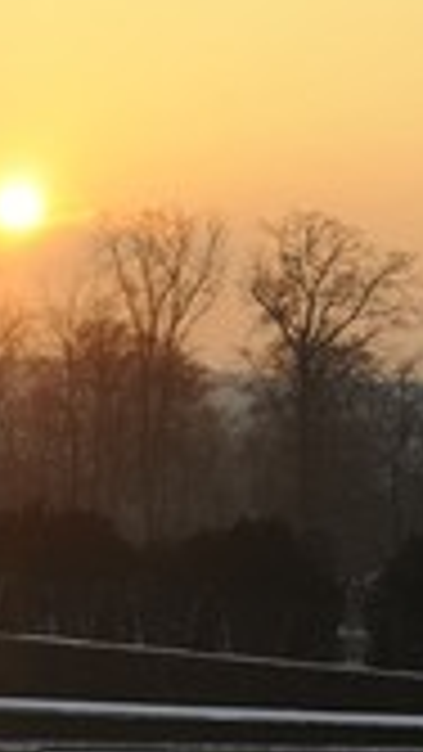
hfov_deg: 5.8
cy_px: 594
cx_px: -369
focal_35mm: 205
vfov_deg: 10.5
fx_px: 4086
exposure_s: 1/160
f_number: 9
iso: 200
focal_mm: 78
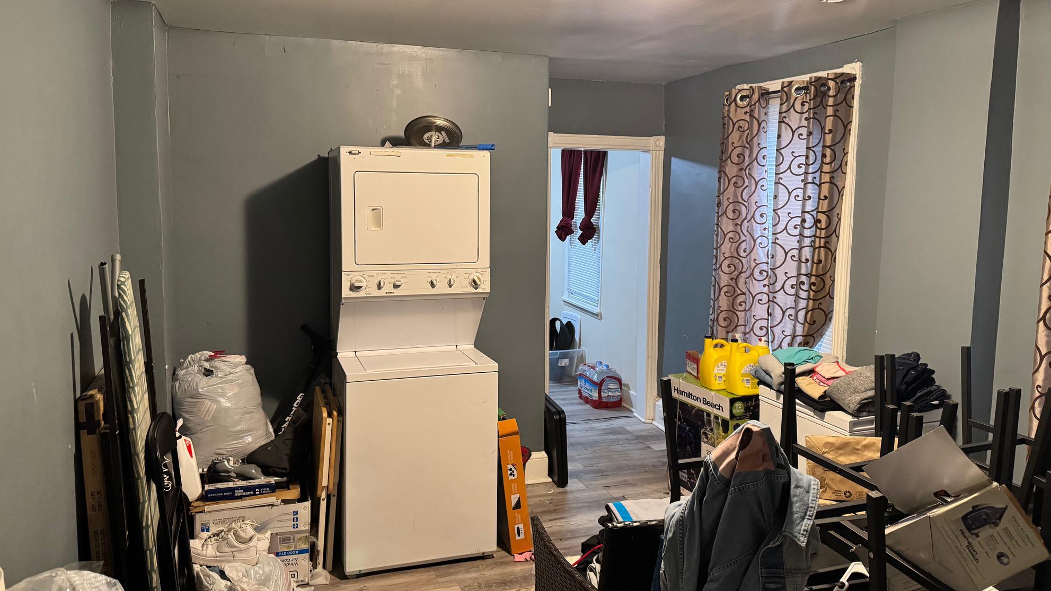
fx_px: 753
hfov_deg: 69.8
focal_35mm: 27
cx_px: 514
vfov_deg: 42.8
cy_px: 256
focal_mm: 6.76
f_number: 1.78
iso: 640
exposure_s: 1/60
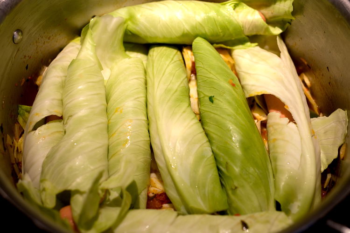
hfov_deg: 43.6
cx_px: 175
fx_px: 437
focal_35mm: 45
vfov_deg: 29.9
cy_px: 116
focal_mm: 30
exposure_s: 1/70
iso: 125
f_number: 2.8
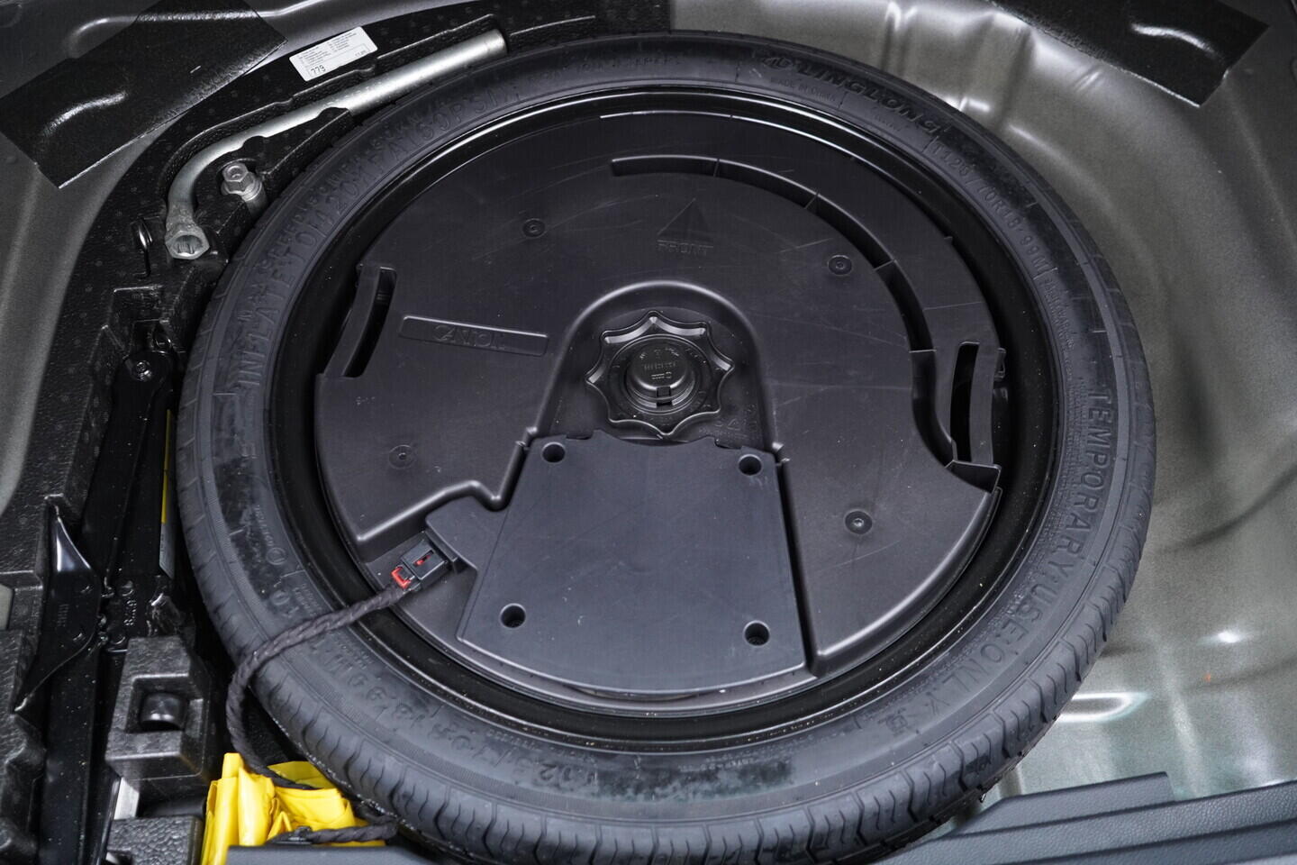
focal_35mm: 36
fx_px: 1297
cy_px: 432
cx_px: 648
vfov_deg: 36.9
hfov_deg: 53.1
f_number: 2.8
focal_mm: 24
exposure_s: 1/40
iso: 1000
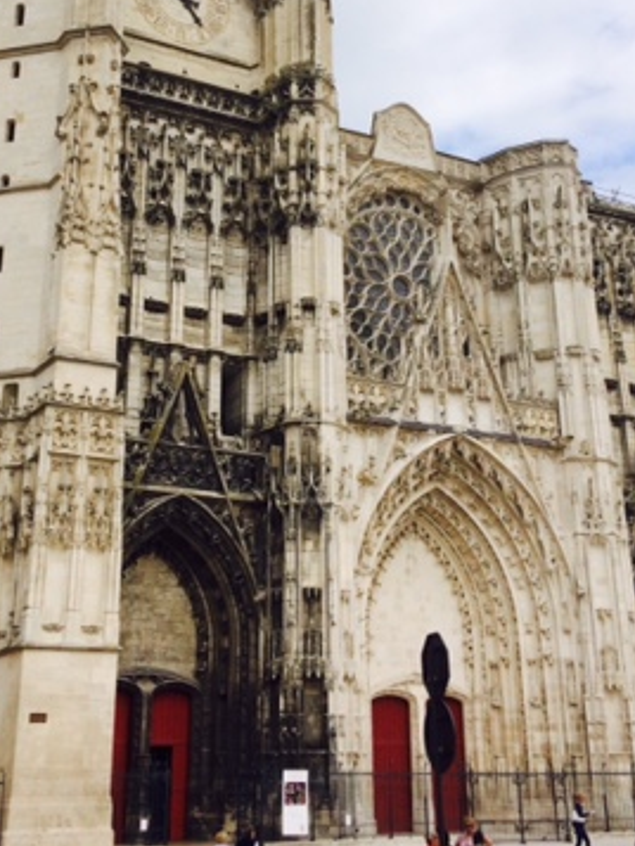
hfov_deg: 28.0
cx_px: 306
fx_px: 1271
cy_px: 204
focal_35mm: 52
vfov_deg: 35.9
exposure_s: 1/2415
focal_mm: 4.15
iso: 32
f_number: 2.2
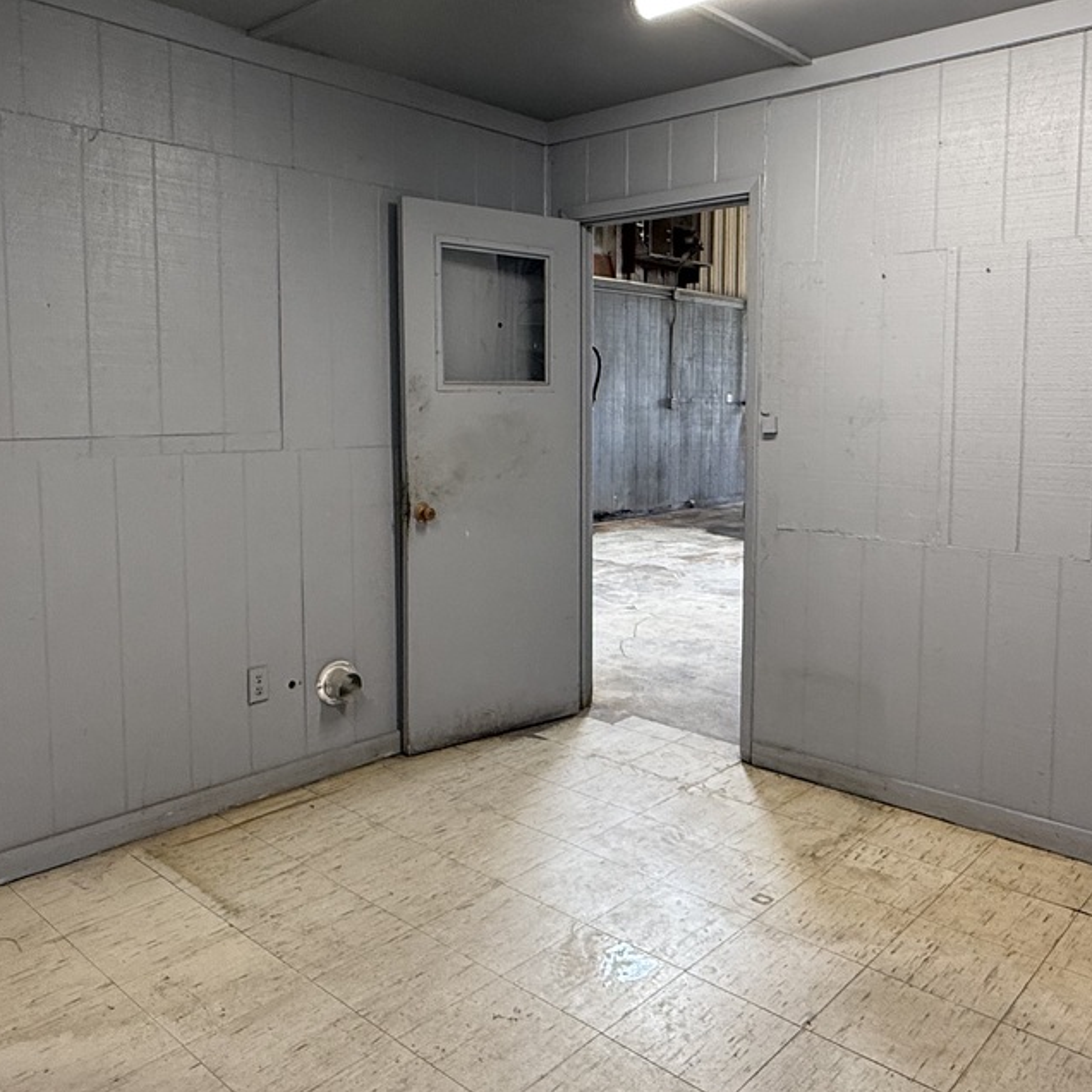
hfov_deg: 57.3
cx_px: 582
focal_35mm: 28
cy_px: 474
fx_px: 999
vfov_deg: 57.1
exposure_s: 1/120
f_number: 2.2
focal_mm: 2.22
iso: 250
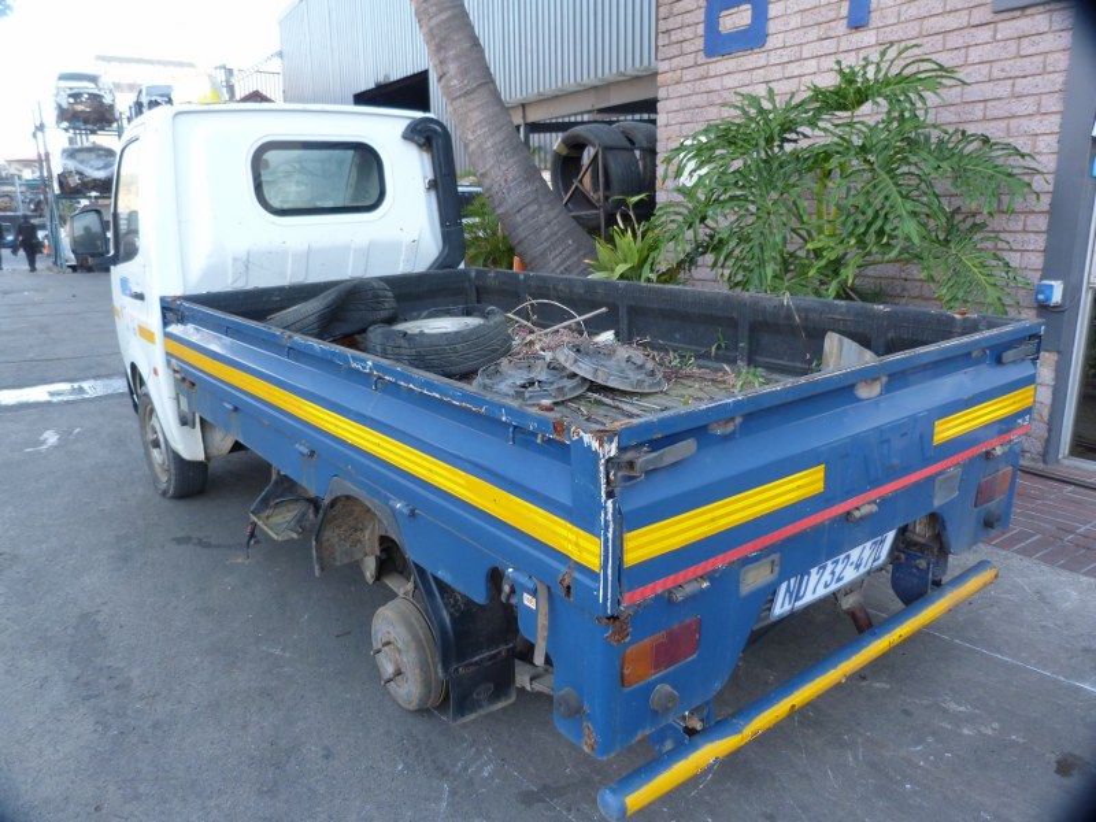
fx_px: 792
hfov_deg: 69.4
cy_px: 411
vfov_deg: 54.9
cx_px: 548
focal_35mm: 25
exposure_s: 1/60
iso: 125
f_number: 2.8
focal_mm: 4.5
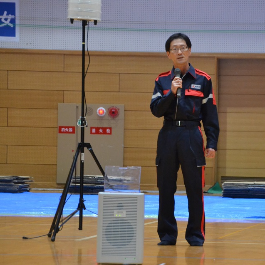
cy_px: 132
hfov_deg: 6.5
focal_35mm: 269
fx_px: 2330
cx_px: 171
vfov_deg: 6.5
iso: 3200
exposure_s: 1/80
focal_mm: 140
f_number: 6
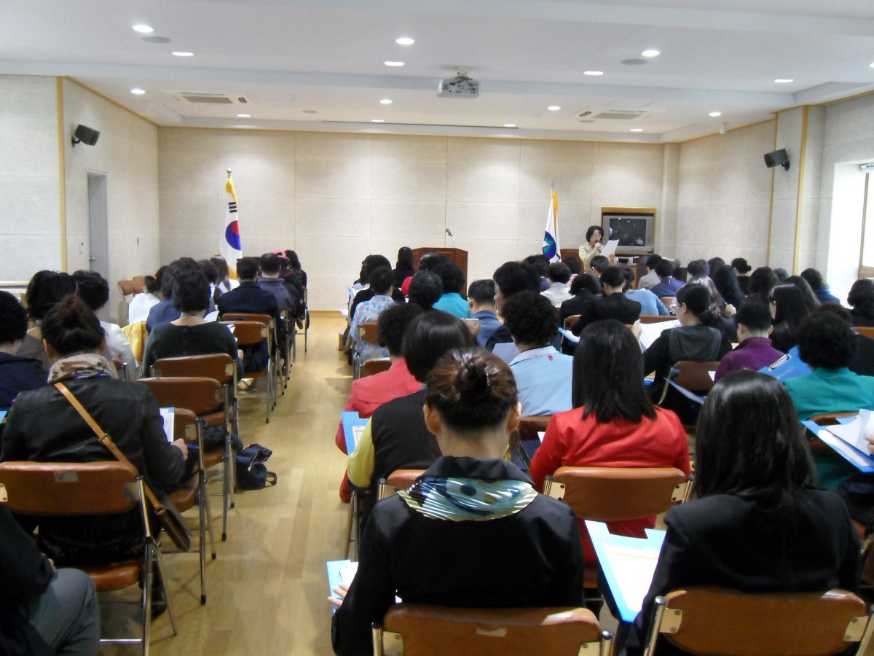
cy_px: 328
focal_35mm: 34
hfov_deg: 54.0
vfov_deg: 41.8
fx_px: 858
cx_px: 437
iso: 400
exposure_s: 1/45
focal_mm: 6
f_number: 3.6
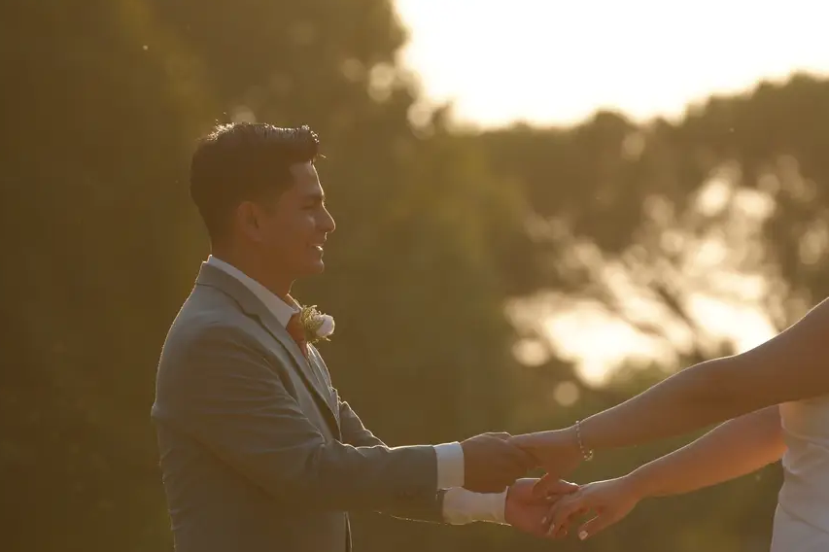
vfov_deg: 3.6
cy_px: 379
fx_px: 8747
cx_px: 541
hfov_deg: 5.4
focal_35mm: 380
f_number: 4
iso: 100
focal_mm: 180
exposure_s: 1/500
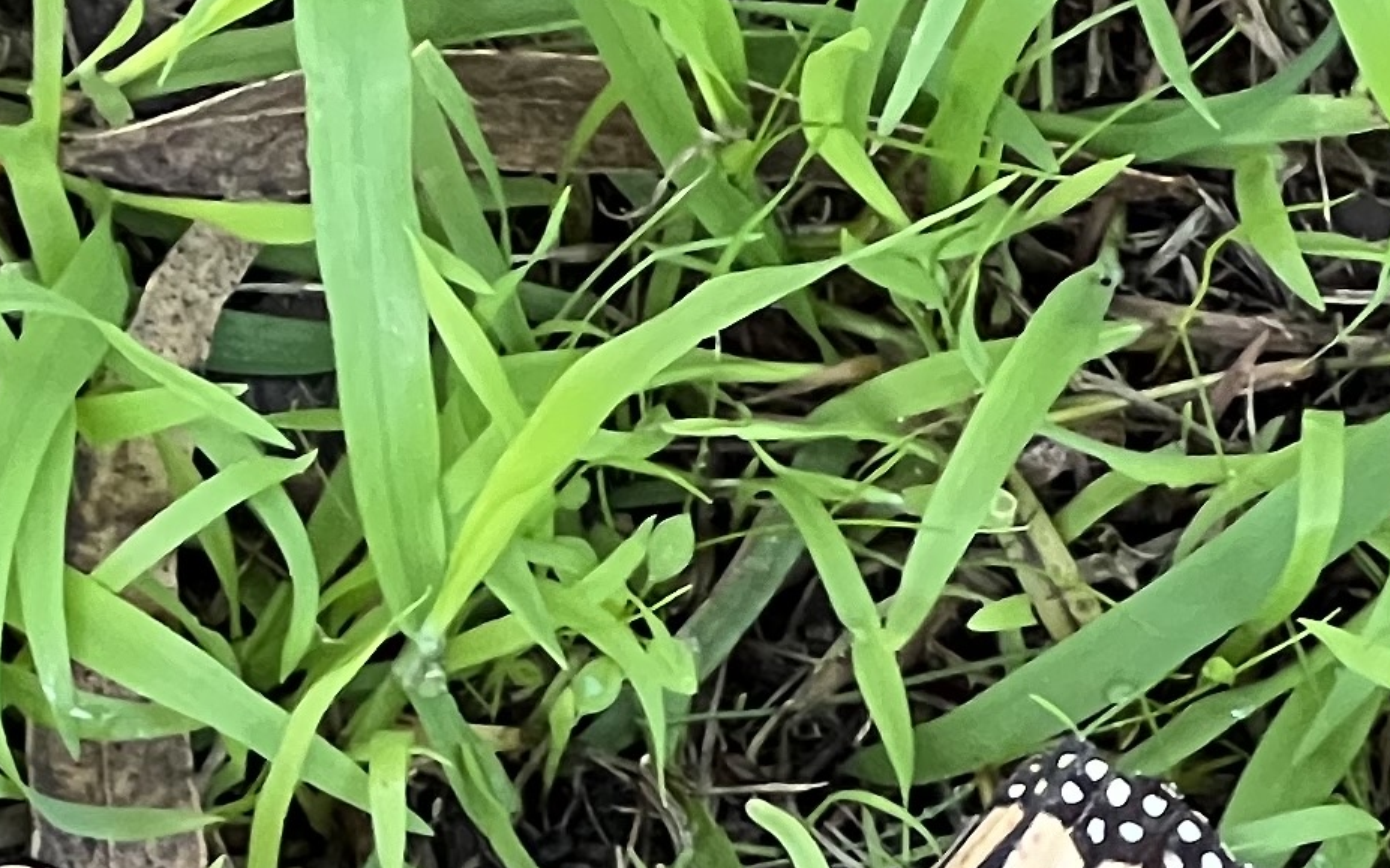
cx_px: -964
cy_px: 2120
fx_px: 13446
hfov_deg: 5.8
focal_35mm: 355
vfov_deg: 3.6
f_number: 2.8
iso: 500
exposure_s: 1/60
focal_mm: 9
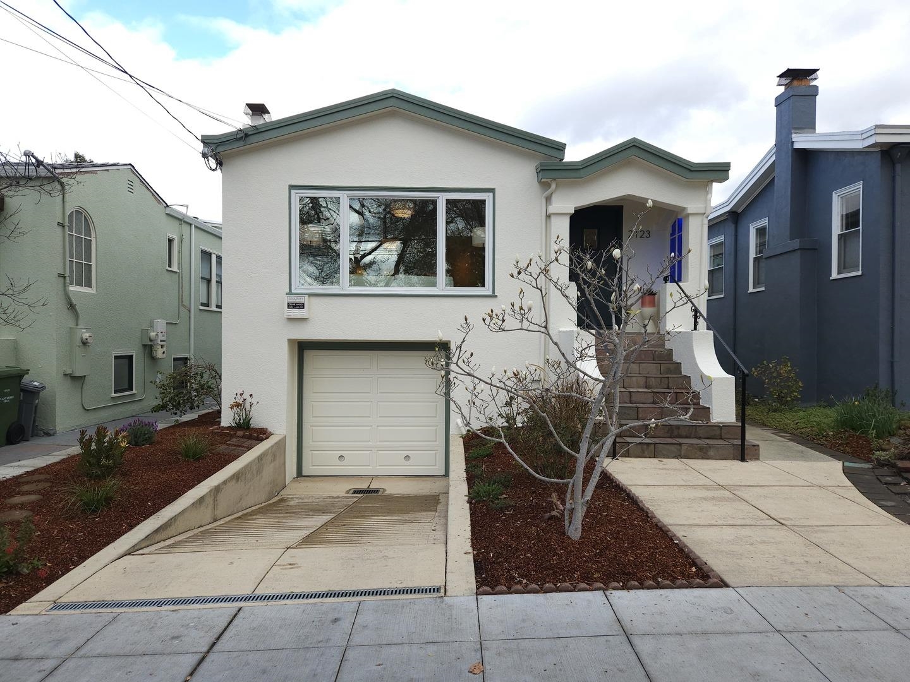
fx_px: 605
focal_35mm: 23
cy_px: 341
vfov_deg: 58.9
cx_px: 455
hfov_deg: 73.9
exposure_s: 1/1412
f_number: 1.8
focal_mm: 5.4
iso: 125
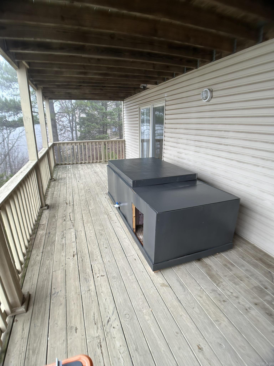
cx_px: 137
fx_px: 274
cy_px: 183
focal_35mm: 26
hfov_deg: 53.1
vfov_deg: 67.3
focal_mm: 5.7
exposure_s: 1/120
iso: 64
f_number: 1.5
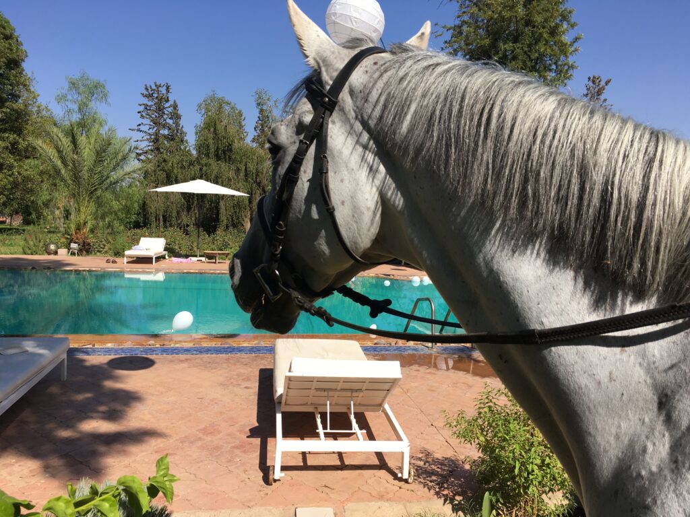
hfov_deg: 61.7
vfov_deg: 48.2
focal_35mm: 29
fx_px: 578
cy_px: 258
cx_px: 345
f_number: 2.2
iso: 25
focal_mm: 4.15
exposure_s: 1/1326
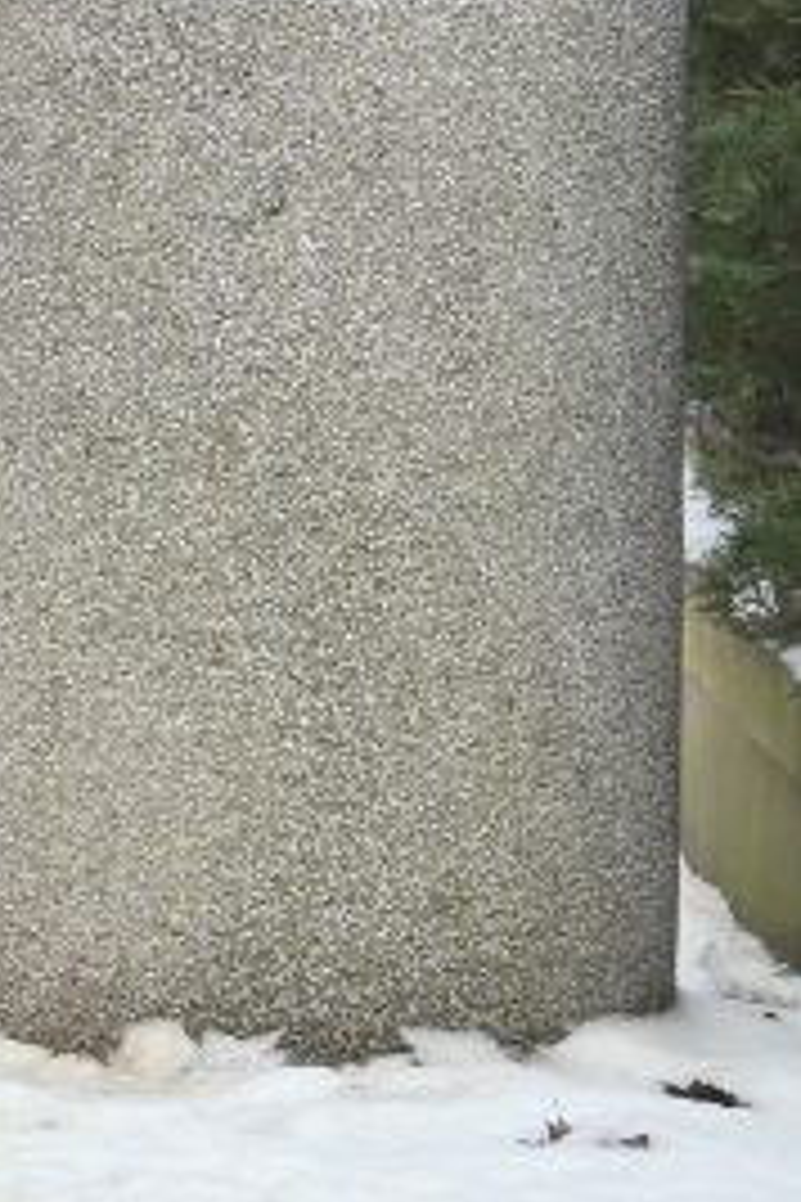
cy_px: -720
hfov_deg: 2.4
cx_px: -2840
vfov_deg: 3.6
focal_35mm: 564
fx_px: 18822
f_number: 3.2
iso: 100
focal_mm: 93
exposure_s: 1/400
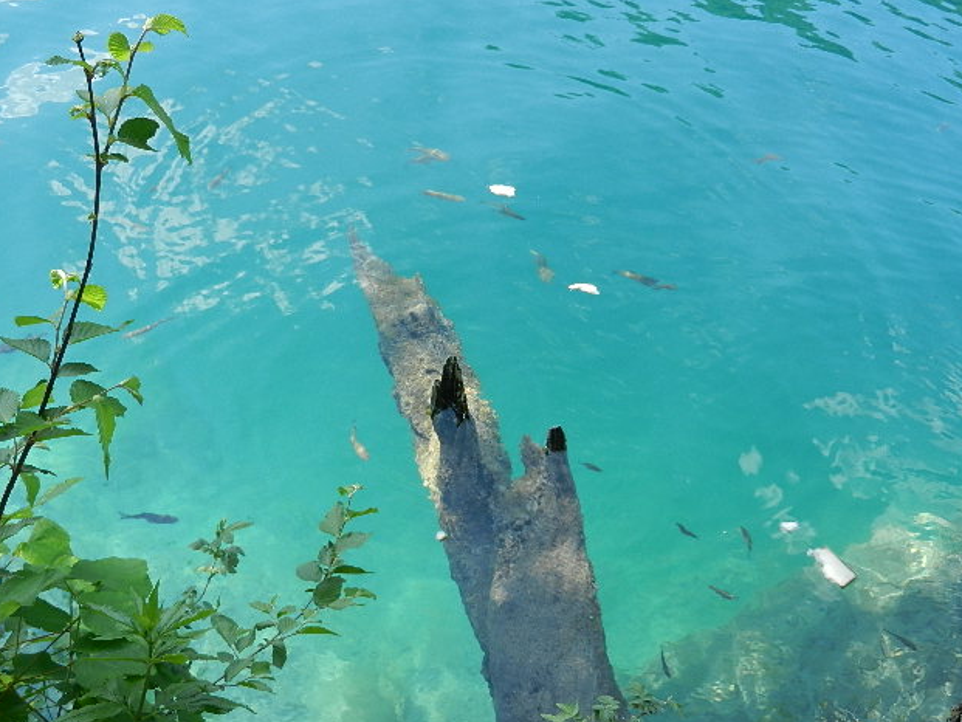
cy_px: 356
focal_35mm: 34
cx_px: 480
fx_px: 945
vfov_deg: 41.8
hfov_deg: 53.9
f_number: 3.8
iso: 160
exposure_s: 1/250
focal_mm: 5.9
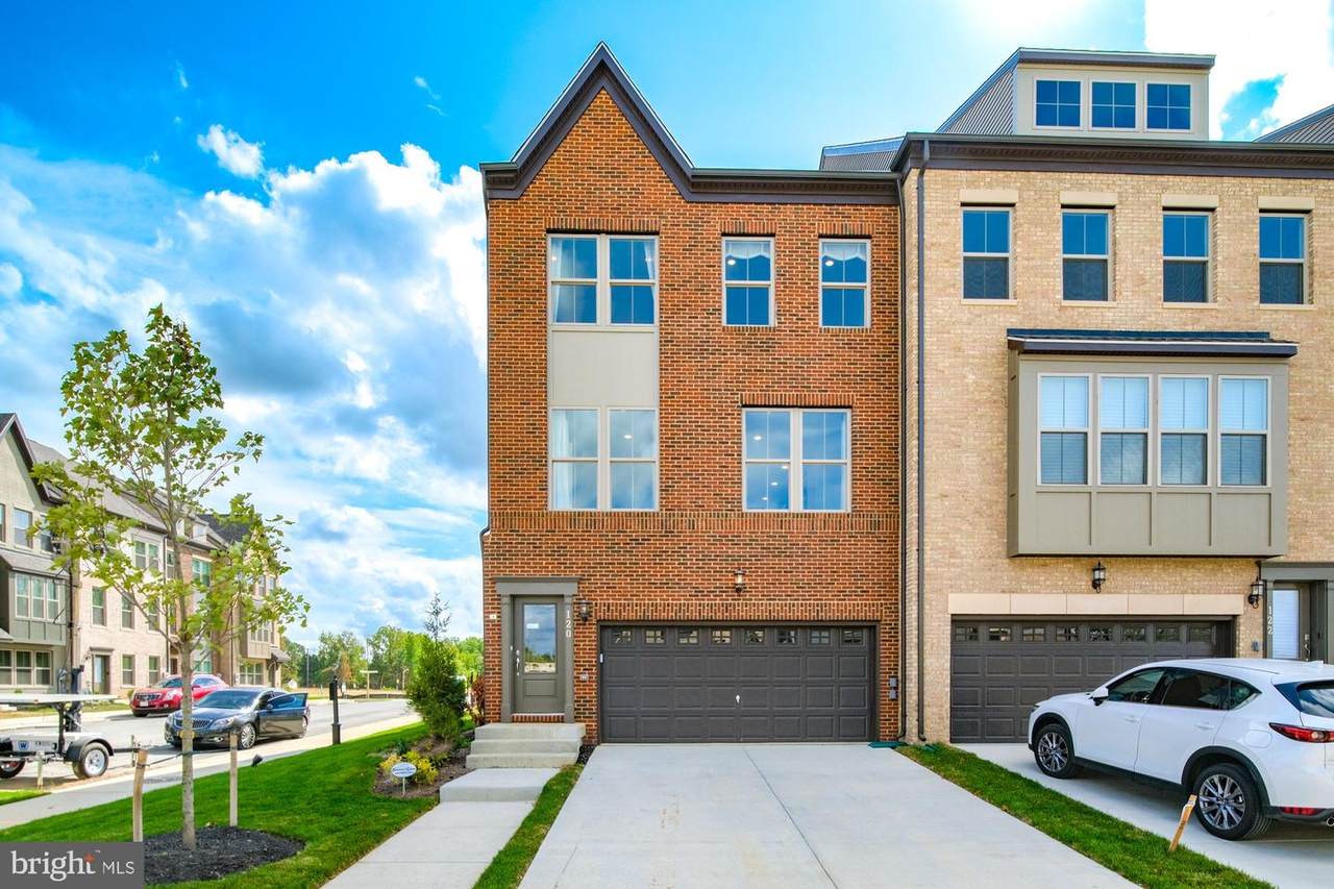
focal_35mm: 18
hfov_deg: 90.0
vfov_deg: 67.4
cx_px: 667
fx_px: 667
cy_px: 444
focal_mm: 12
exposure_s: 1/280
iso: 400
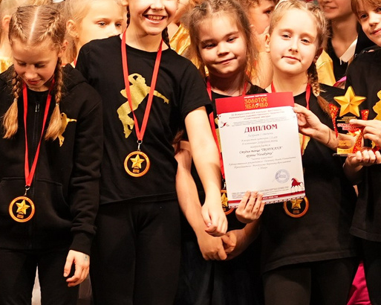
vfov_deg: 3.3
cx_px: -36
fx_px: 5332
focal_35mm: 473
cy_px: -101
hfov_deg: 4.1
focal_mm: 101
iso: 800
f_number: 2.8
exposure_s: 1/250
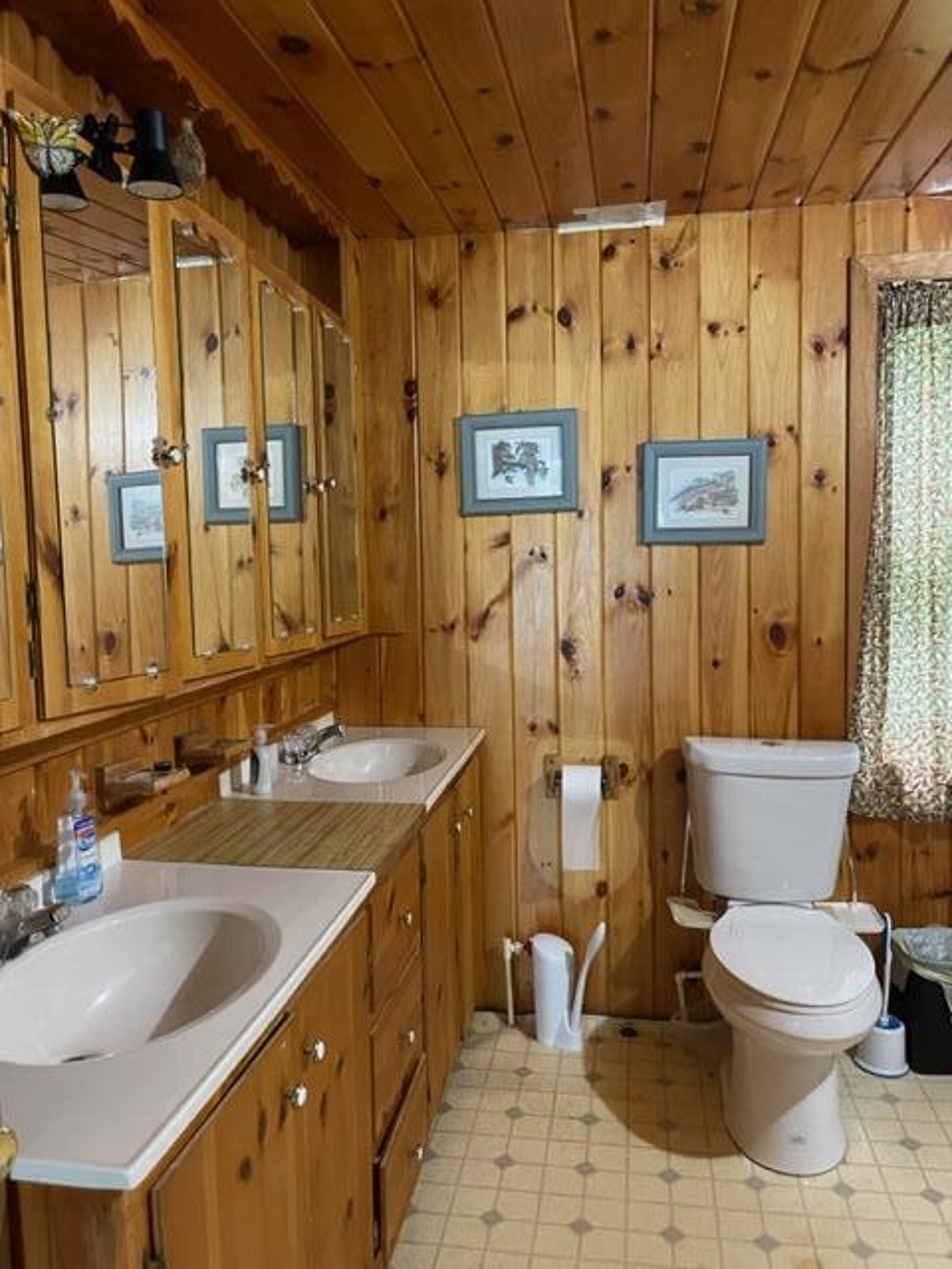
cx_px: 476
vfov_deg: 67.3
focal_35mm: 26
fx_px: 953
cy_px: 634
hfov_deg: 53.1
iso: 640
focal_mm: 5.1
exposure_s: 1/40
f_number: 1.6
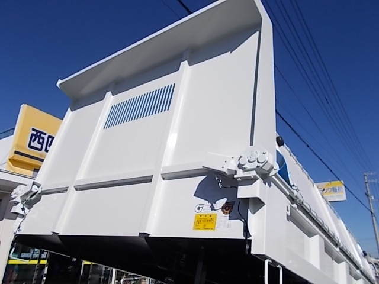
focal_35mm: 26
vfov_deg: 53.1
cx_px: 190
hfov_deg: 67.3
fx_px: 285
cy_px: 142
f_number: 8
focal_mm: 4.6
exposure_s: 1/320
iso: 80
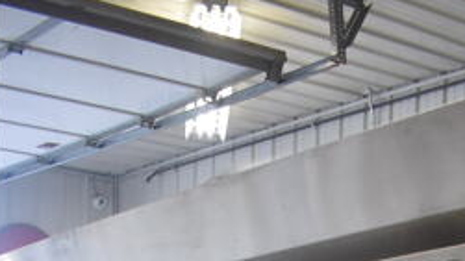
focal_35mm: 103
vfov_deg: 9.1
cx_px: 246
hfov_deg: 20.8
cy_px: 812
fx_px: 1270
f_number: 3.5
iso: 900
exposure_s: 1/125
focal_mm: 18
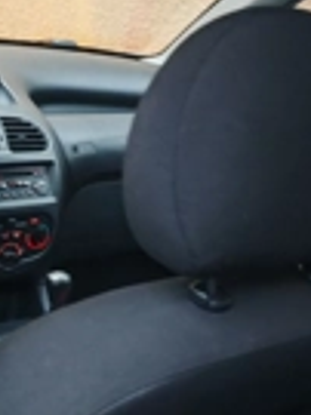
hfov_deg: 18.4
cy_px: 329
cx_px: 194
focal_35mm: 80
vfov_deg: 24.1
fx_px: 960
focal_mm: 6.67
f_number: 1.9
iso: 500
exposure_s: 1/25
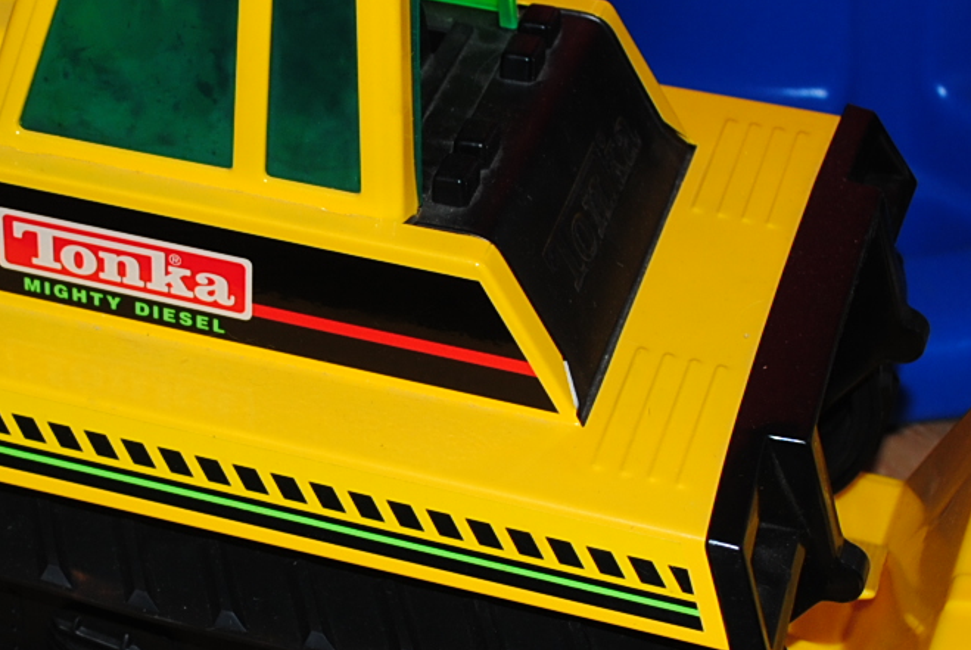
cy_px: 395
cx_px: 169
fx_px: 2619
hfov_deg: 20.7
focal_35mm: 97
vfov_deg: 14.1
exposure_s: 1/40
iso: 100
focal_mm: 22
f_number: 3.8
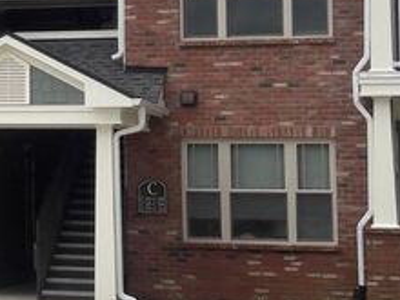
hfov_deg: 14.4
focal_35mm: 125
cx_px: -251
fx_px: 1444
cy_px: 45
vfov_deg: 11.8
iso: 40
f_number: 1.9
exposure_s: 1/1689
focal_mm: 3.7
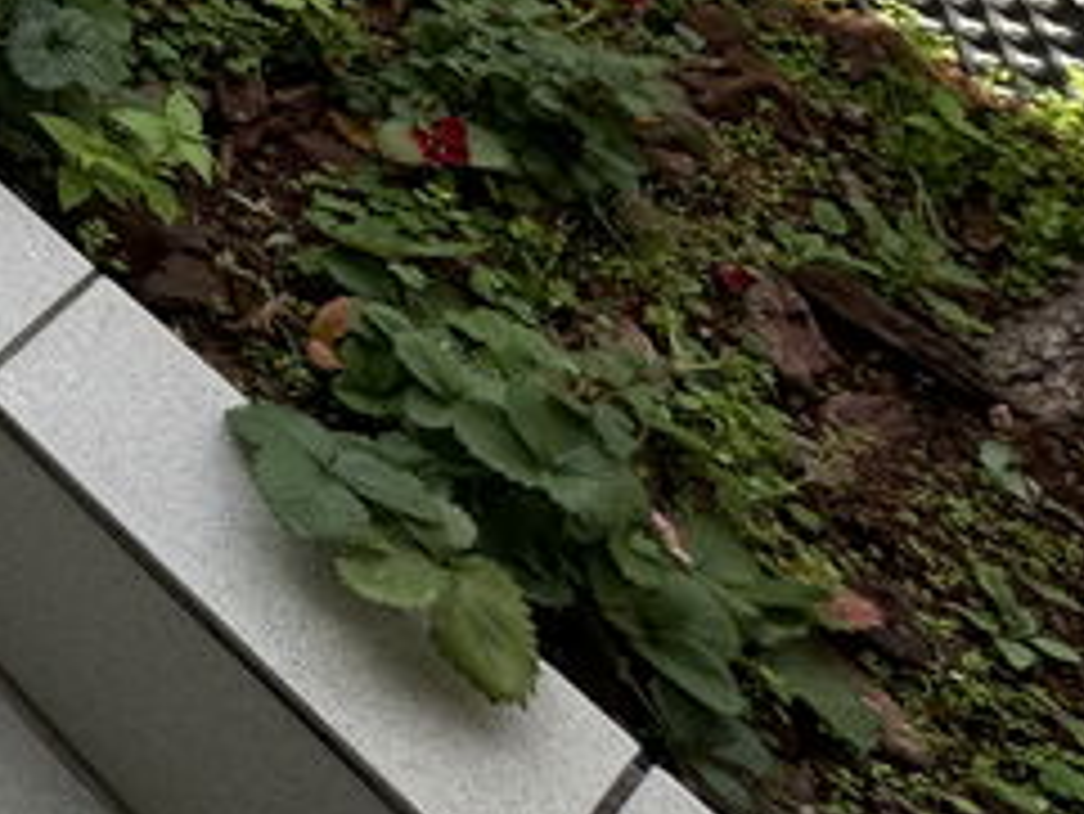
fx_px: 1942
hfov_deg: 19.8
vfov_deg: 17.8
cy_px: -747
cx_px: -996
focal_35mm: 62
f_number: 2.2
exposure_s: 1/273
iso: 40
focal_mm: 2.22
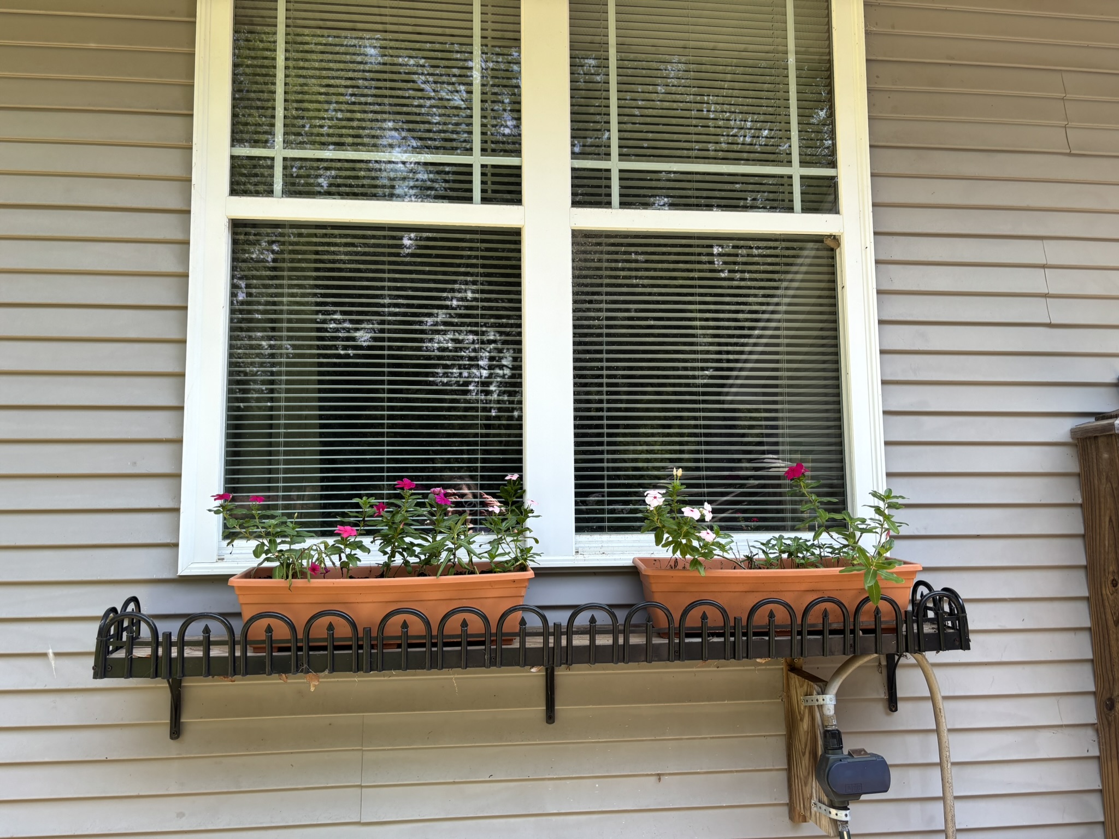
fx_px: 840
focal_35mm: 26
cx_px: 560
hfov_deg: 67.3
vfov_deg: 53.1
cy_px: 420
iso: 50
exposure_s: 1/601
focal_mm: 5.96
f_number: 1.6
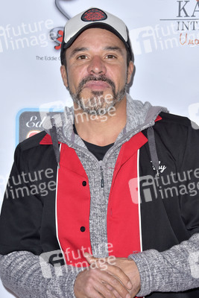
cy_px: 149
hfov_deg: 13.7
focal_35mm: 100
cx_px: 100
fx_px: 828
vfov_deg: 20.4
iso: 320
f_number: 7.1
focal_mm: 100
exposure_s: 1/250
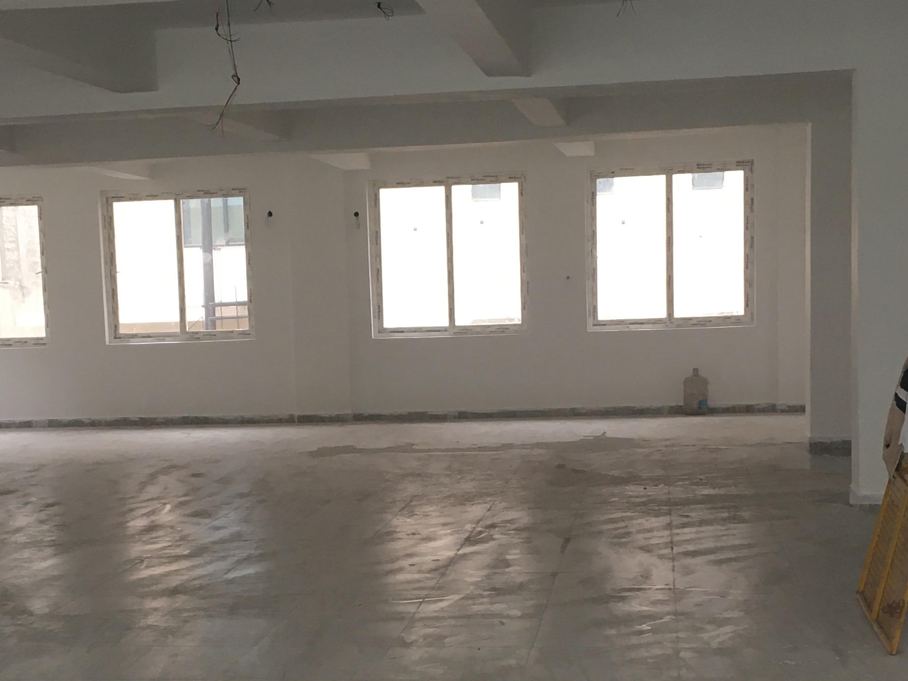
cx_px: 377
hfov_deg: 30.2
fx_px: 1679
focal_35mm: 64
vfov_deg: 22.8
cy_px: 481
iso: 64
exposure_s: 1/33
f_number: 2.2
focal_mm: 4.15
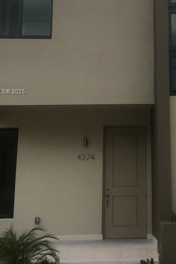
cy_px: 92
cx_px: 153
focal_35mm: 66
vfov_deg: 30.3
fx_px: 483
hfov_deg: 20.3
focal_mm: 4.15
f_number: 2.2
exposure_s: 1/625
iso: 25
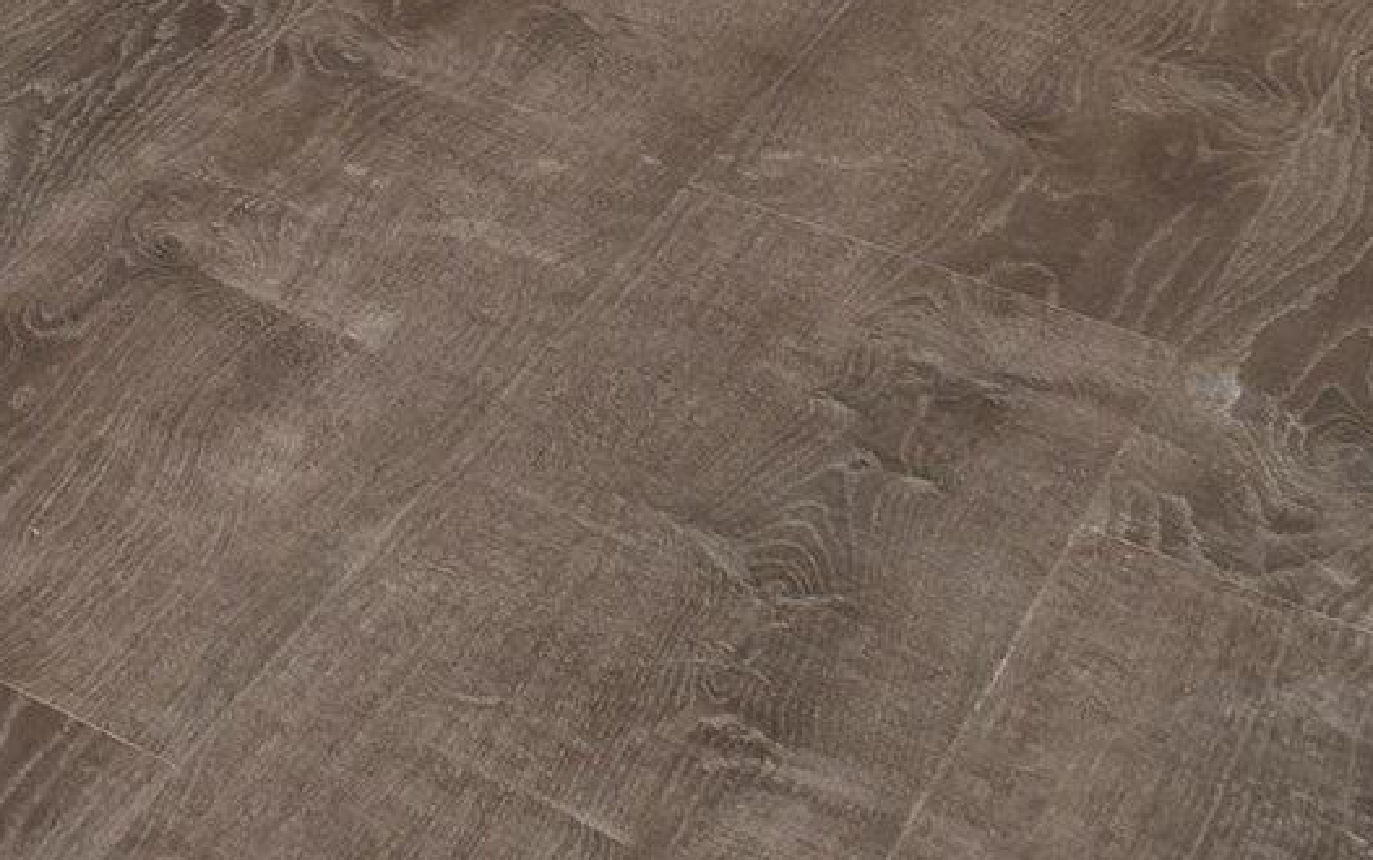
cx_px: -2097
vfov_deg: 10.4
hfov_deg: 13.8
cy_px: -1637
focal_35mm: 95
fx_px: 3557
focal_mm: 16
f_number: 9
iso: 100
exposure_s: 1/1.25
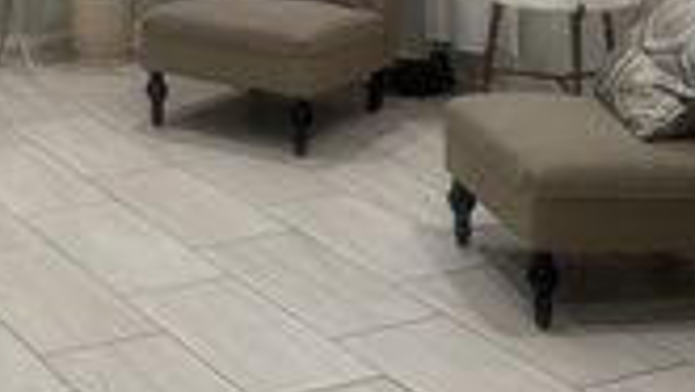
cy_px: -188
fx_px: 1586
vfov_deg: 13.3
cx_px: 21
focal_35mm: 86
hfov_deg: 23.8
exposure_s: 1/60
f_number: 1.6
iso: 100
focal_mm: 5.96
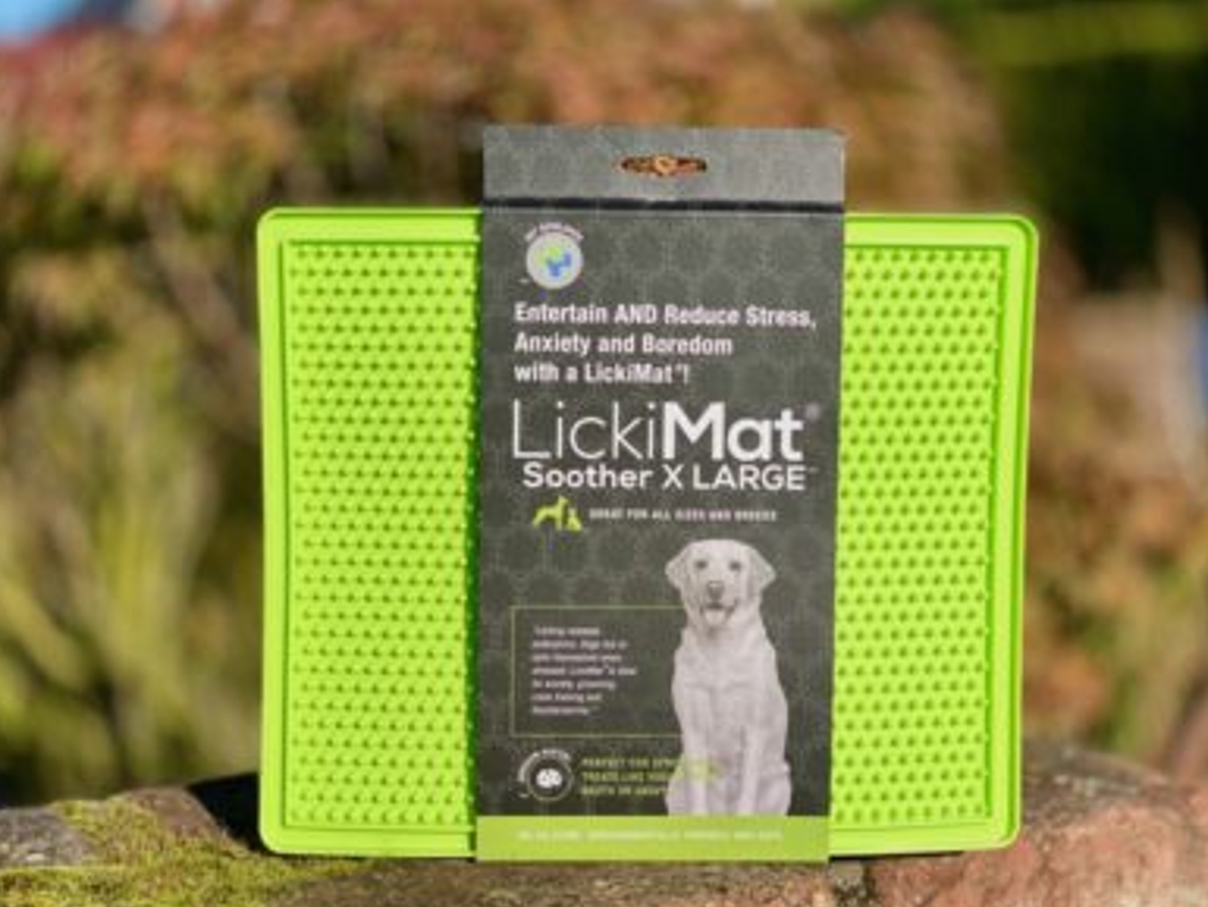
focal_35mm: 54
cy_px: 468
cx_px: 609
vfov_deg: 27.0
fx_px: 1885
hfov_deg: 35.5
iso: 25
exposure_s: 1/3984
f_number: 2
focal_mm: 6
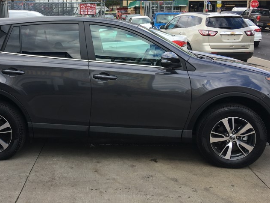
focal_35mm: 47
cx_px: 97
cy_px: 81
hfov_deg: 40.1
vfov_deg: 30.8
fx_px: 367
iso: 25
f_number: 2.2
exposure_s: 1/283
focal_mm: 4.15
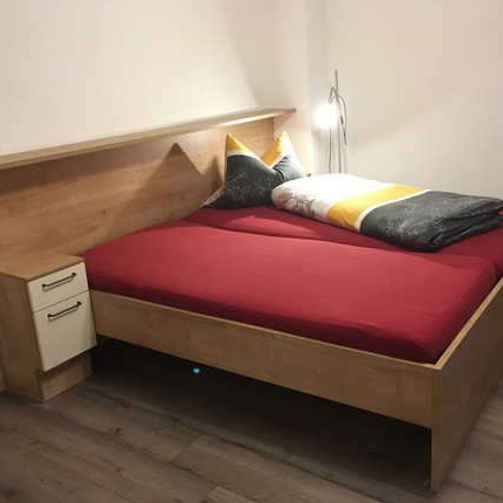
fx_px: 575
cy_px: 250
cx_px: 271
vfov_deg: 47.2
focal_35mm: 35
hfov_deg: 47.2
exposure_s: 1/20
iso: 200
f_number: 2.2
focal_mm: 4.15
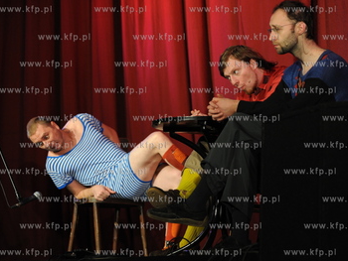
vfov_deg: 9.3
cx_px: 194
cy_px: 131
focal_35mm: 159
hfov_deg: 12.4
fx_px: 1600
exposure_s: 1/160
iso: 1600
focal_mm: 145
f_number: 4
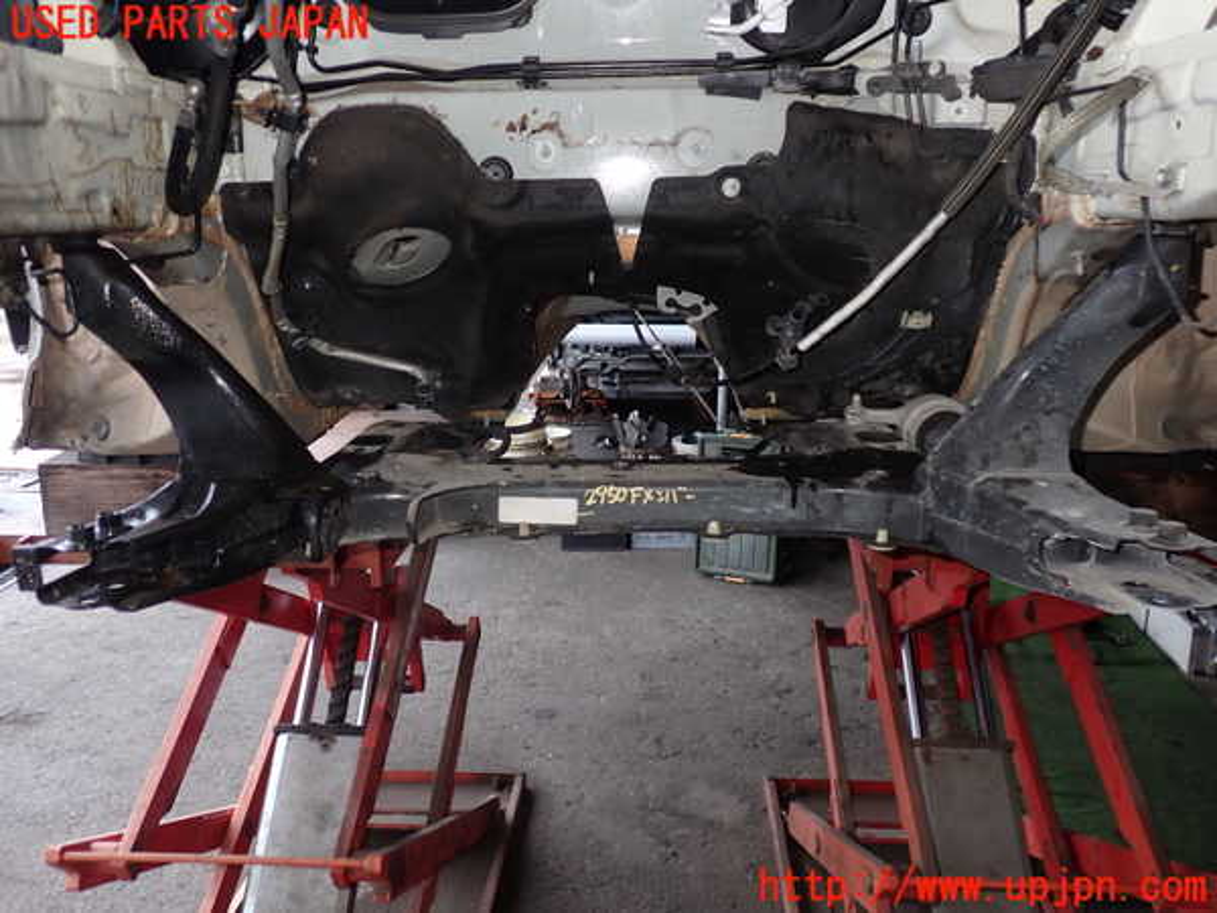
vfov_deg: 46.8
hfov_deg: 60.0
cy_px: 456
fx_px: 1055
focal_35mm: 30
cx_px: 608
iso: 200
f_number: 2.3
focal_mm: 5.4
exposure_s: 1/60
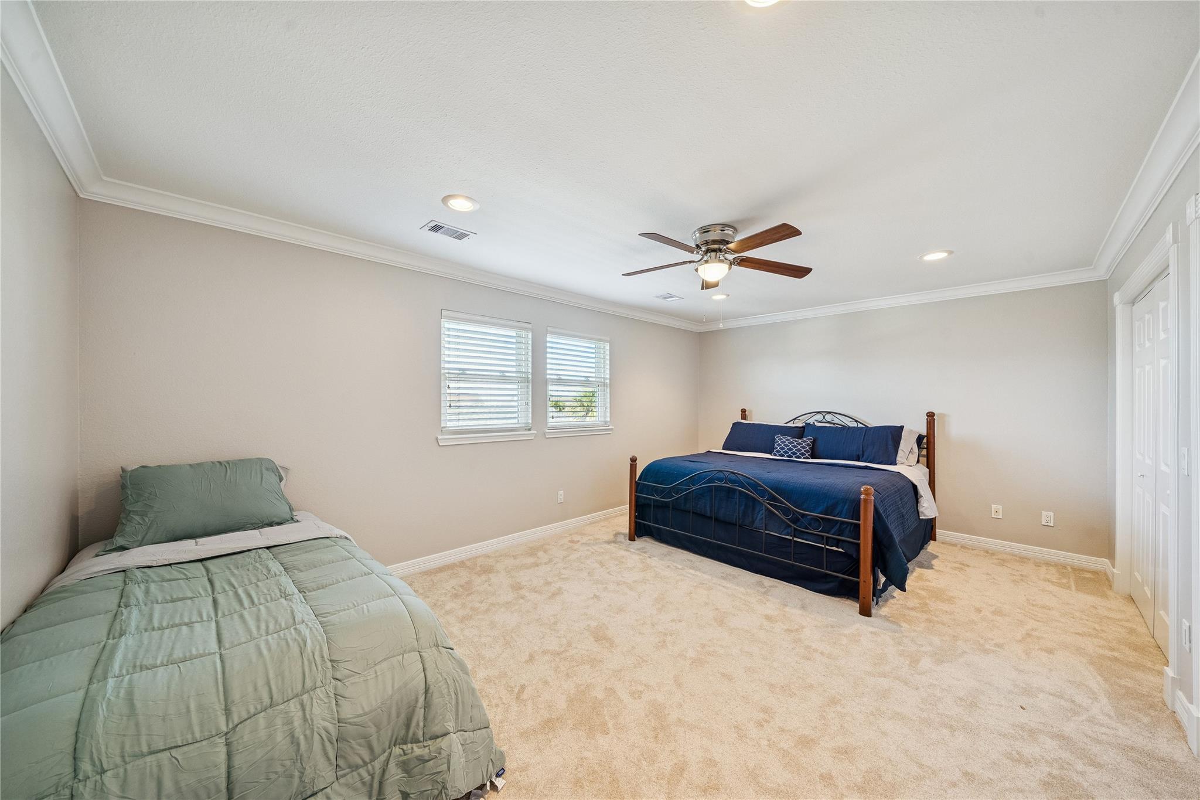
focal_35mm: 12
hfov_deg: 112.6
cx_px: 600
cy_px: 400
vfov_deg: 90.0
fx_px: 400
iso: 640
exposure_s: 1/20
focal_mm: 12
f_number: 8
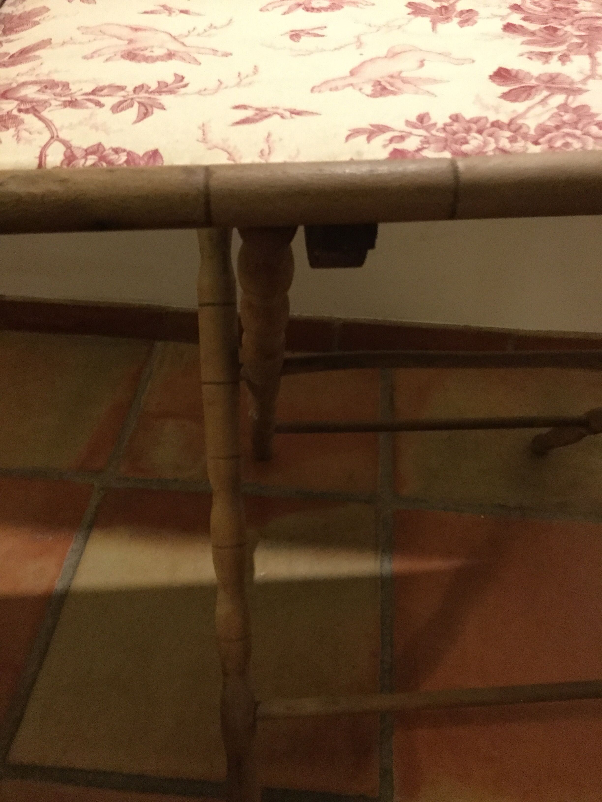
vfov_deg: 58.4
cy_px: 401
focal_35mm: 31
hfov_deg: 45.4
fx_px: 719
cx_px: 301
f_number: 2.4
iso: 500
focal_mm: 3.3
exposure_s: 1/17
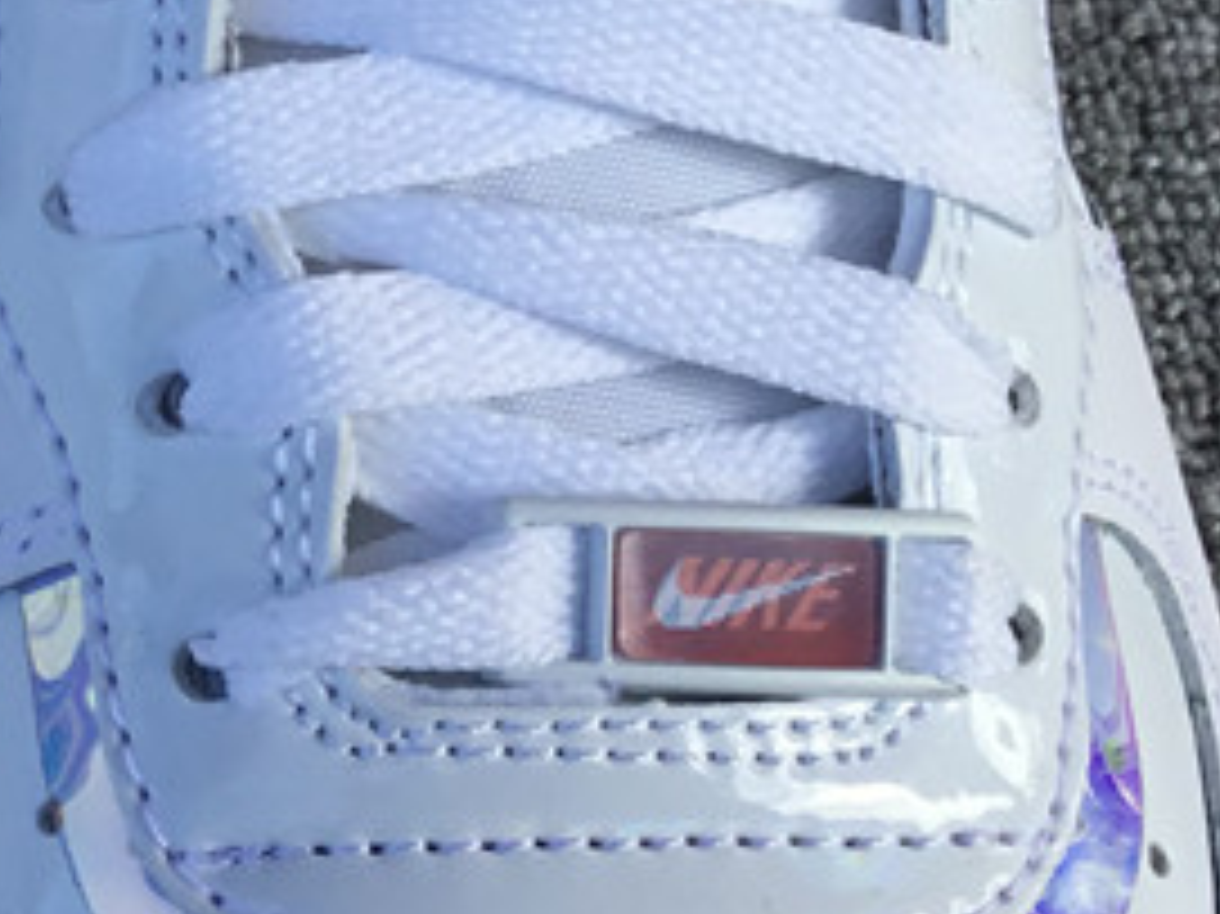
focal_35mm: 103
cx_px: -279
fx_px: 3629
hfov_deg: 18.0
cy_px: 457
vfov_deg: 14.4
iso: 25
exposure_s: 1/372
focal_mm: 3.3
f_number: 2.4
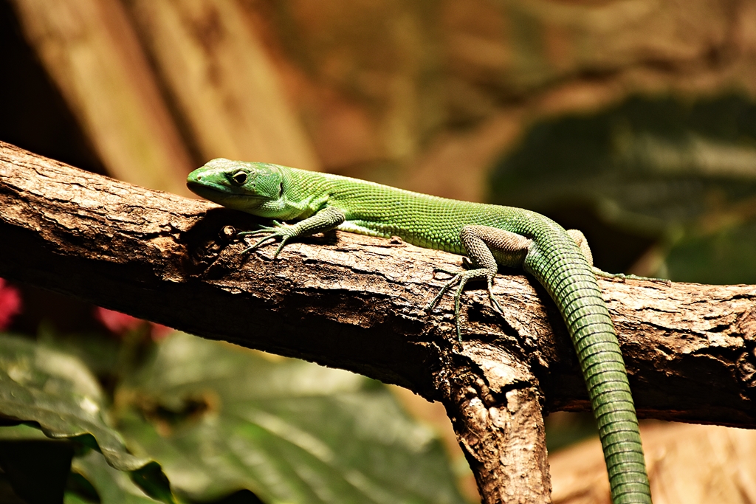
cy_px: 252
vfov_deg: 6.5
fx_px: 4410
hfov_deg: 9.8
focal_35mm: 210
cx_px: 378
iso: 800
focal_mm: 140
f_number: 5.6
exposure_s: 1/250
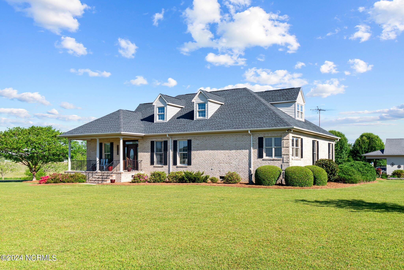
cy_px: 135
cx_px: 202
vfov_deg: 37.9
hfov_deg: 54.4
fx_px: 393
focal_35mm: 35
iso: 100
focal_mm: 35
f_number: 8
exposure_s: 1/200
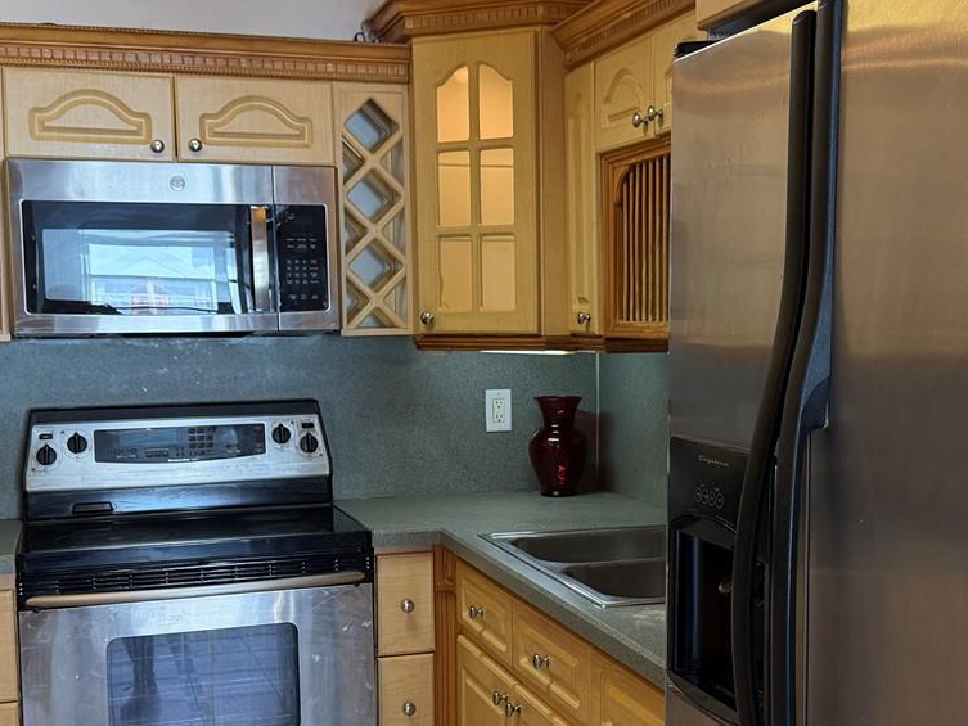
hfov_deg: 37.3
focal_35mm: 51
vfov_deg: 28.5
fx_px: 1426
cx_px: 580
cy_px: 428
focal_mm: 6.76
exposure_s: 1/120
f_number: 1.78
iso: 250
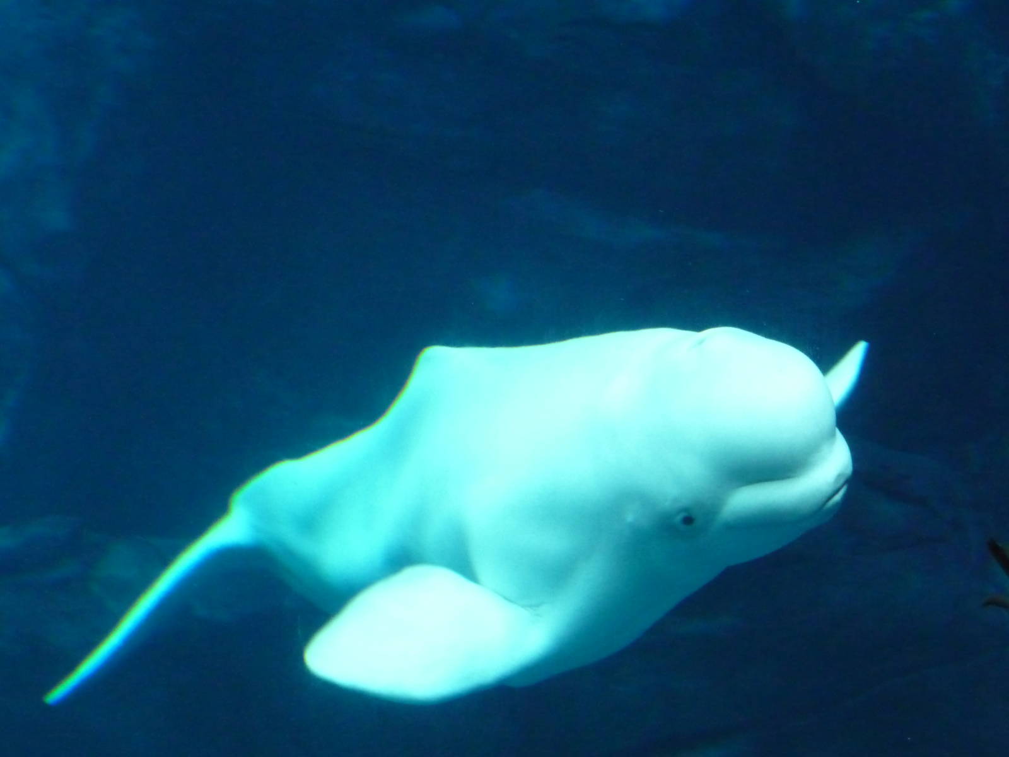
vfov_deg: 11.6
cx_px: 504
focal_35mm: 128
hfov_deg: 15.4
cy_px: 378
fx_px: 3731
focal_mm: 21.8
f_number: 4.7
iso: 800
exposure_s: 1/40
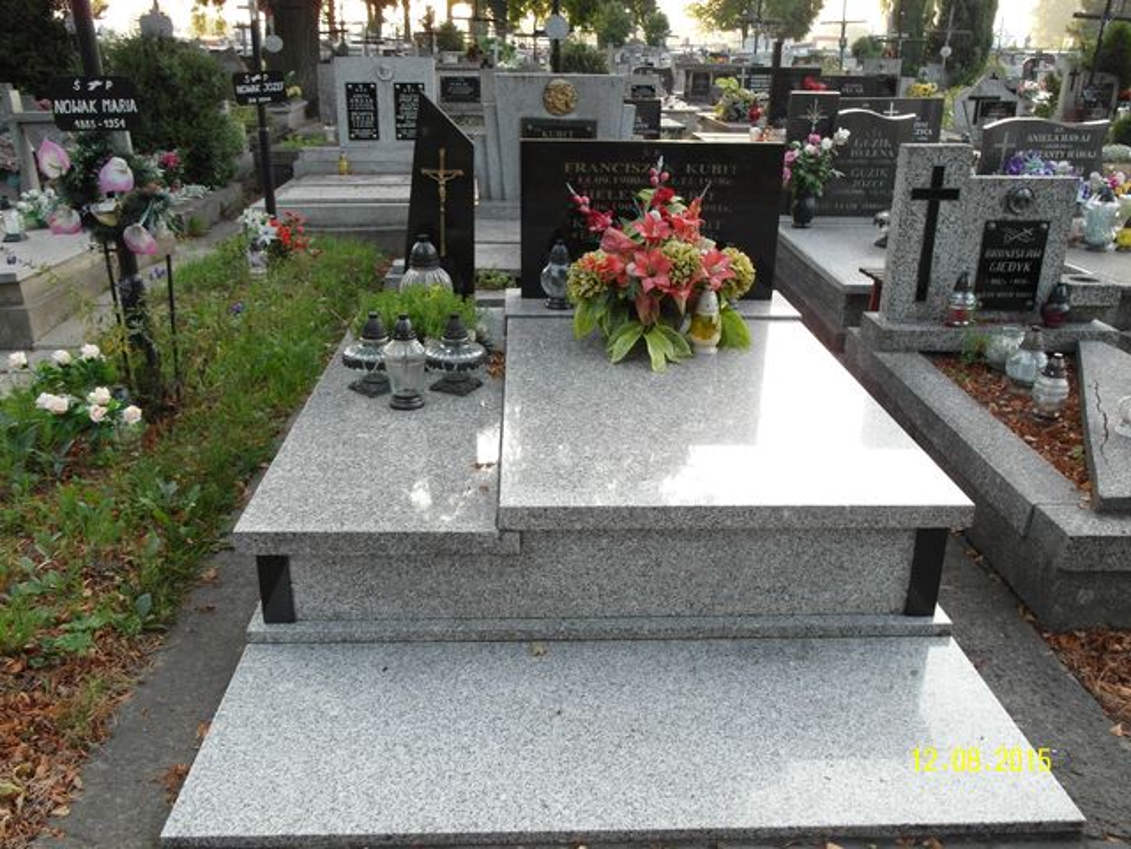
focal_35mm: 30
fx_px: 980
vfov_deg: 46.8
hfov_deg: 60.0
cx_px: 566
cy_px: 424
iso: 100
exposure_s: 1/60
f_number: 3.6
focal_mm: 6.5
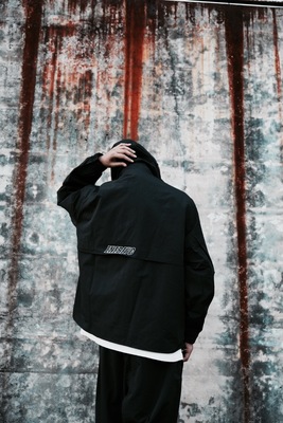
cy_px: 212
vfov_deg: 49.5
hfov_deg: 34.2
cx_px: 142
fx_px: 459
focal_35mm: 39
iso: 640
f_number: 3.2
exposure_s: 1/250
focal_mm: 39
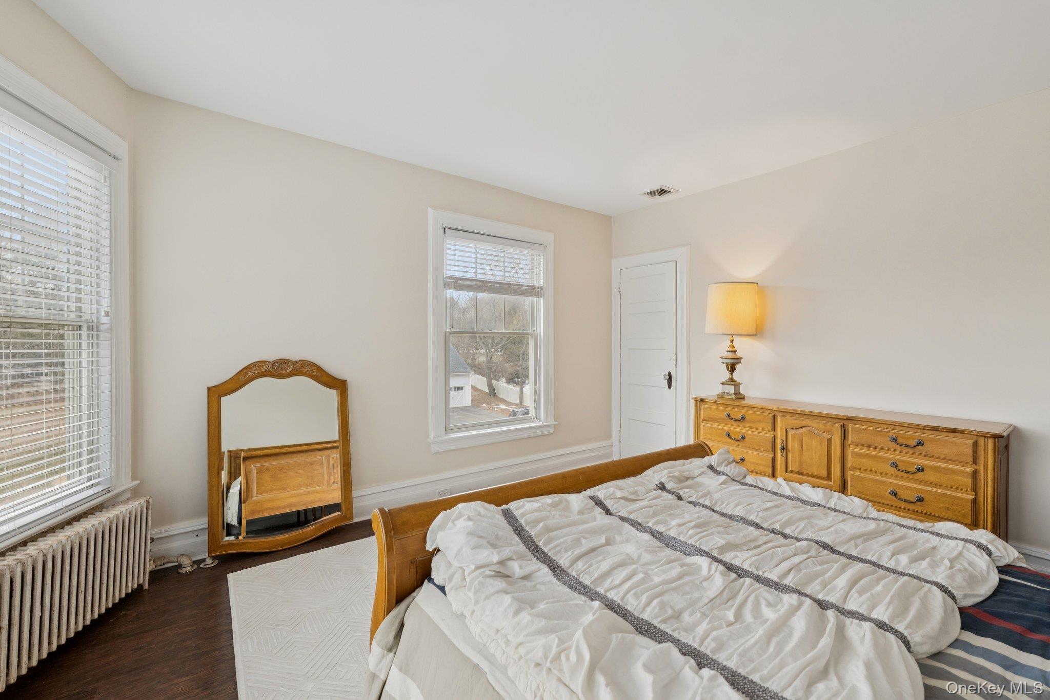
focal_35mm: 14
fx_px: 408
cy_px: 350
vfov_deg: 81.2
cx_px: 525
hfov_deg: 104.3
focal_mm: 14
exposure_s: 1/60
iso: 500
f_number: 7.1
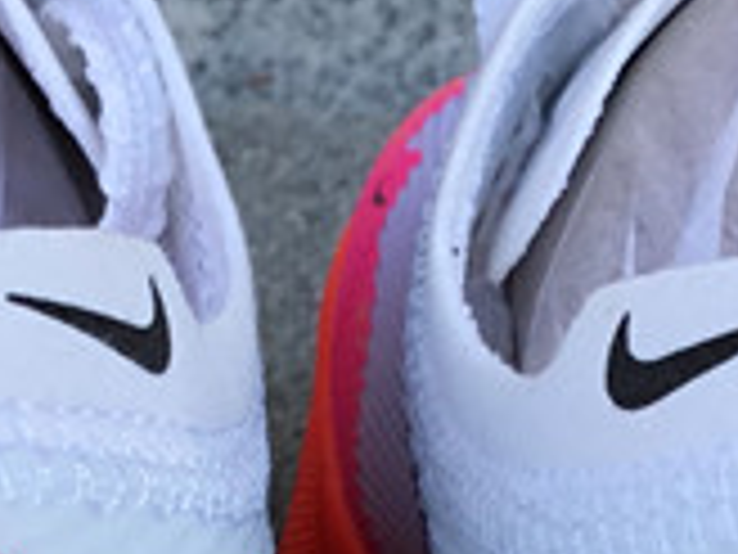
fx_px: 3624
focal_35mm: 170
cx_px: 324
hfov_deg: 11.6
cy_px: 836
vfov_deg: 8.5
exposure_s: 1/301
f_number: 2.4
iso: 25
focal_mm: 3.3
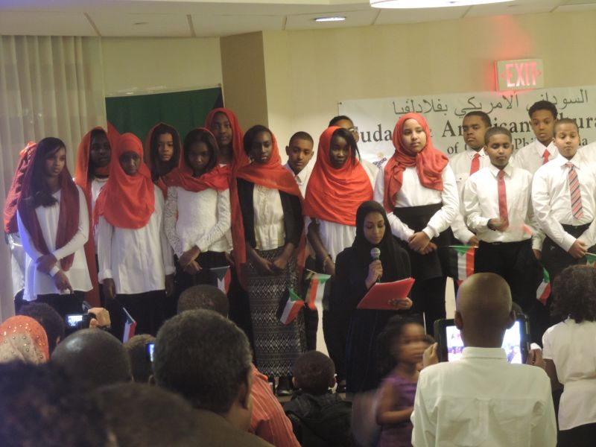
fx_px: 2927
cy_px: 224
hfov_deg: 11.6
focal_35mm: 170
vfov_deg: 8.7
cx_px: 298
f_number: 4.5
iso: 800
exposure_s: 1/6
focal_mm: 30.3
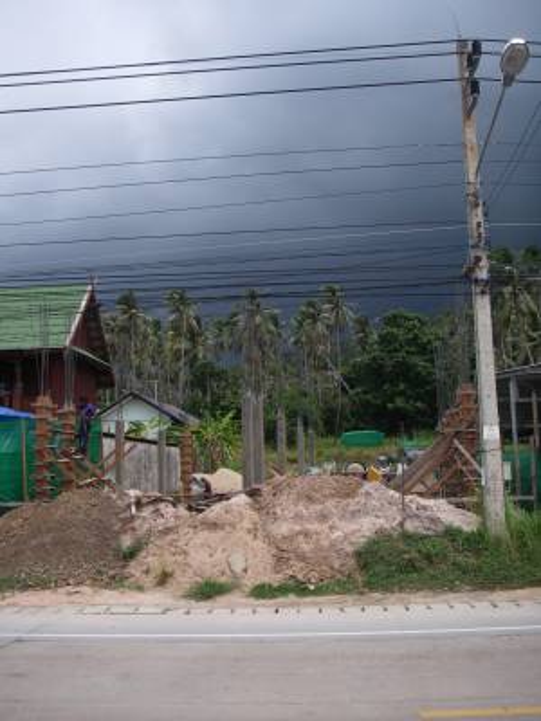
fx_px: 792
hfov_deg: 37.7
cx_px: 270
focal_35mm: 38
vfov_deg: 49.0
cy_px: 360
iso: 80
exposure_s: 1/1000
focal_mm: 6.3
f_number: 3.3
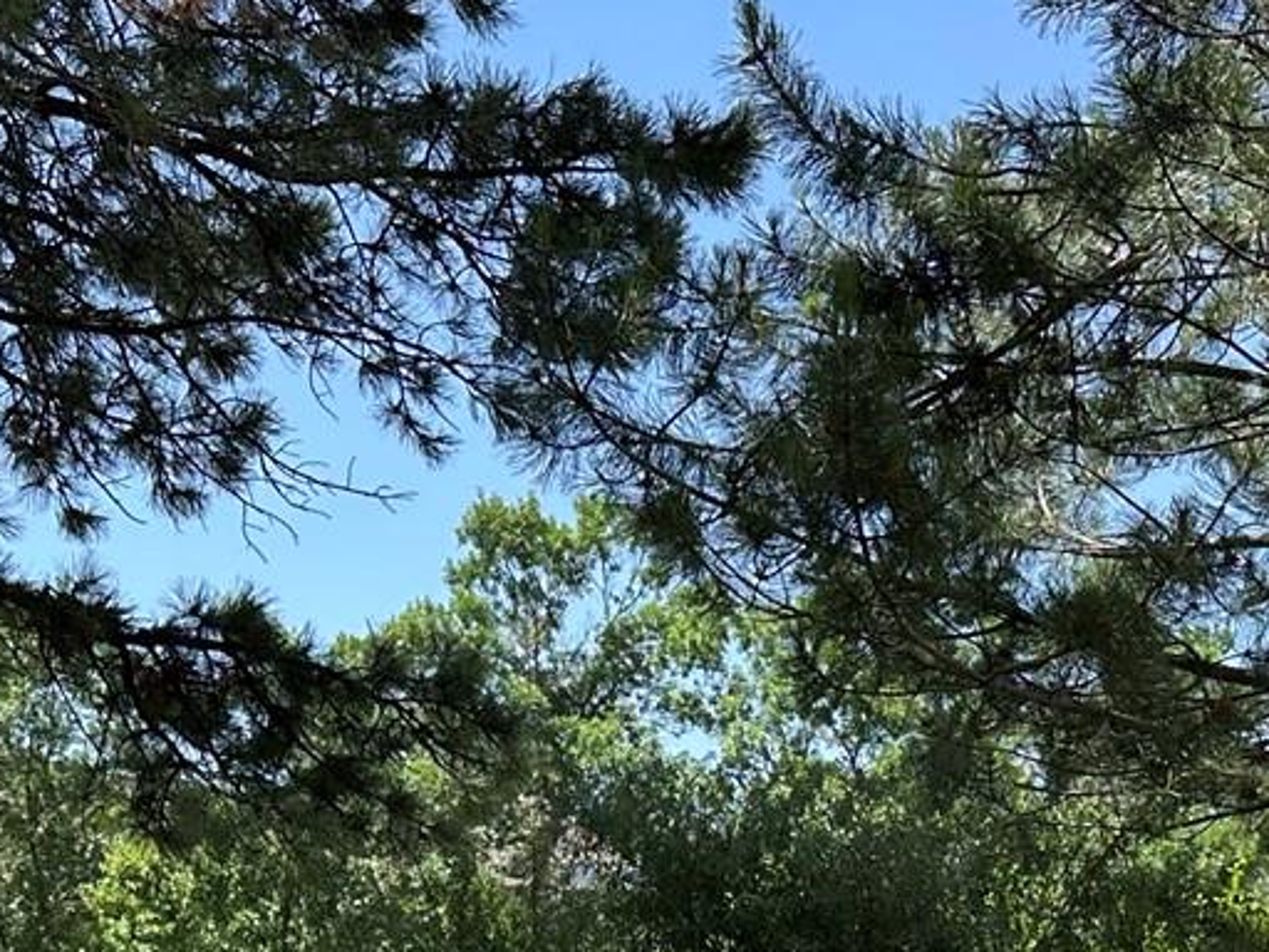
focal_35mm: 75
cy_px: 1349
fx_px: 2749
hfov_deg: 25.5
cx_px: 1034
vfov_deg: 17.9
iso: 80
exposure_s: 1/1562
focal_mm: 6.86
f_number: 1.78
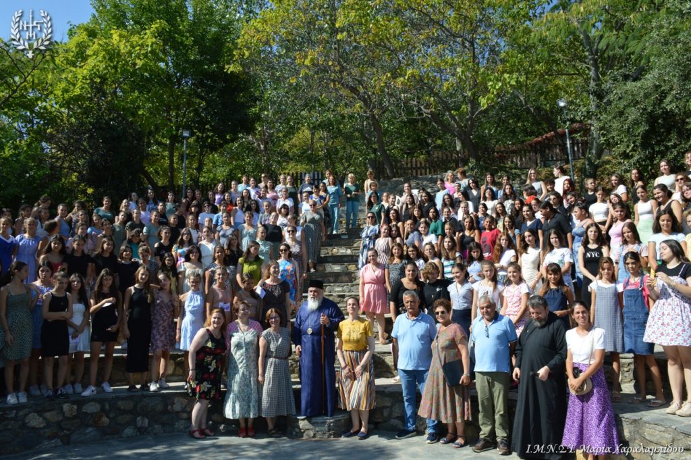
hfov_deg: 67.4
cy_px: 230
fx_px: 518
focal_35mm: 27
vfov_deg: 47.9
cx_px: 346
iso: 100
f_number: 8
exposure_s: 1/250
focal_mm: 18
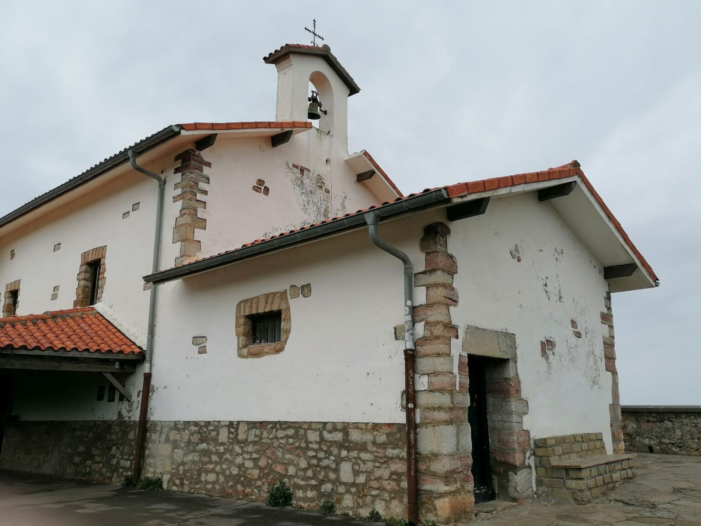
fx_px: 608
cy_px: 263
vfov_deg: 46.8
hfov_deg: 60.0
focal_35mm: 30
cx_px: 350
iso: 50
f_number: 1.8
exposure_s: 1/671
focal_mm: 4.75
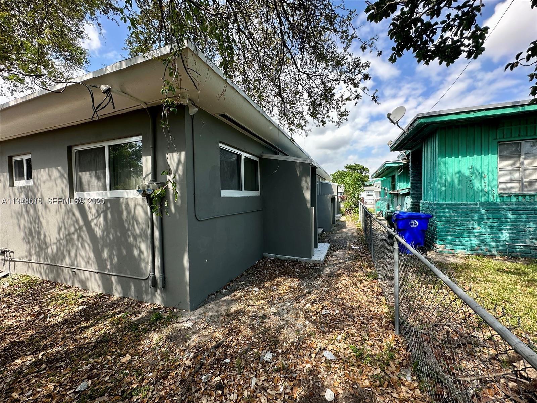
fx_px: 217
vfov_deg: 85.7
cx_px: 268
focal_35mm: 14
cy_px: 202
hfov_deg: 102.1
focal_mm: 2.22
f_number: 2.2
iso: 40
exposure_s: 1/463
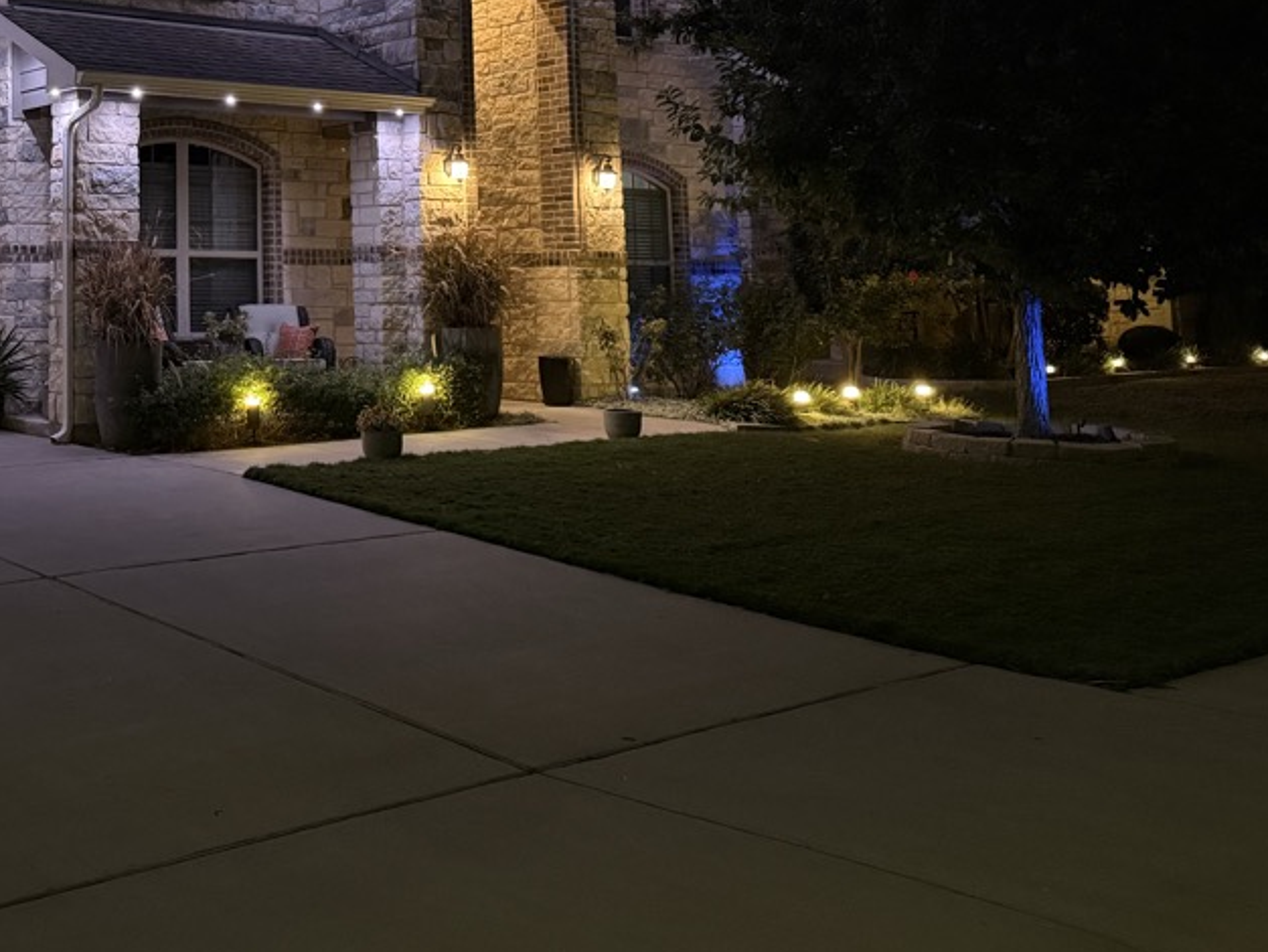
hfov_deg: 38.6
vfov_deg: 30.2
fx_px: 1686
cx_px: 144
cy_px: 93
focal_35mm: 46
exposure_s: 1/30
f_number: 1.78
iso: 1600
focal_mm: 6.76
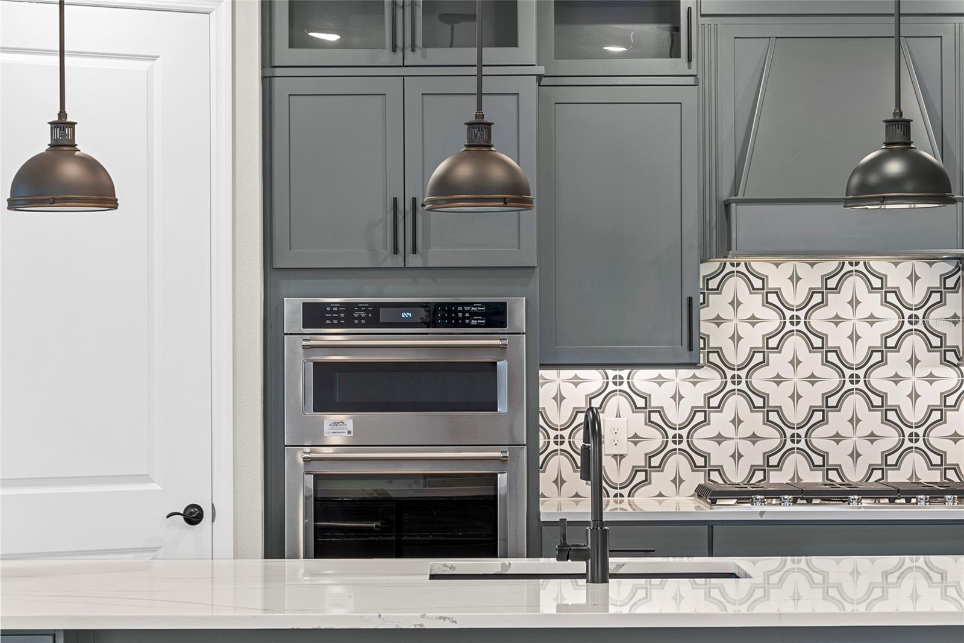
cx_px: 482
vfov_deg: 15.5
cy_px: 322
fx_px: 2356
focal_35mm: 88
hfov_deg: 23.1
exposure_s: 3.2
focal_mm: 59
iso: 80
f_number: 9
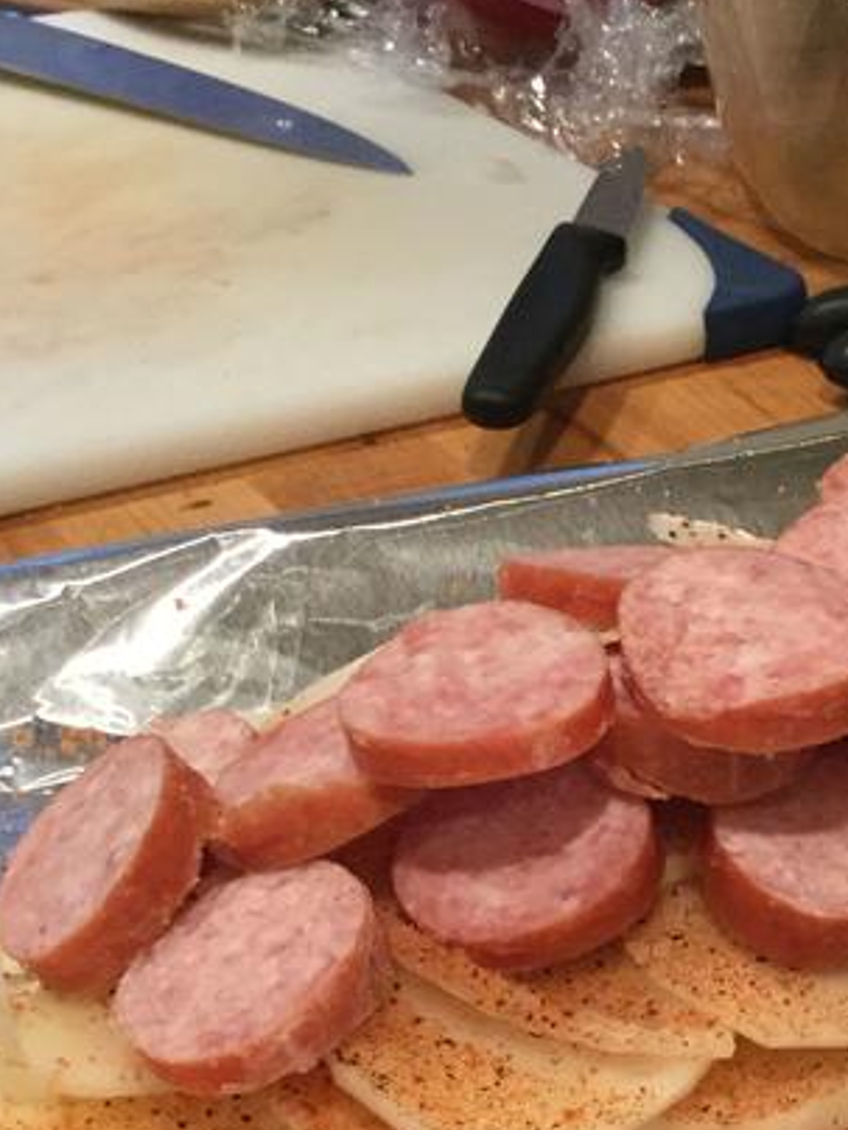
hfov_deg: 20.7
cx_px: 827
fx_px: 2254
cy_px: 1063
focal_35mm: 69
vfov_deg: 27.0
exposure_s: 1/30
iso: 125
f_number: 2.4
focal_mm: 3.3
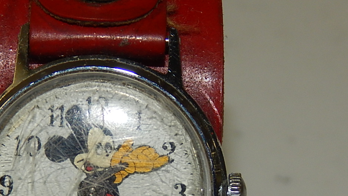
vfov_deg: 5.0
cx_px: 113
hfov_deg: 8.9
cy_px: 193
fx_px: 2243
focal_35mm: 243
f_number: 9.6
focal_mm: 23.4
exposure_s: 1/30
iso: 200
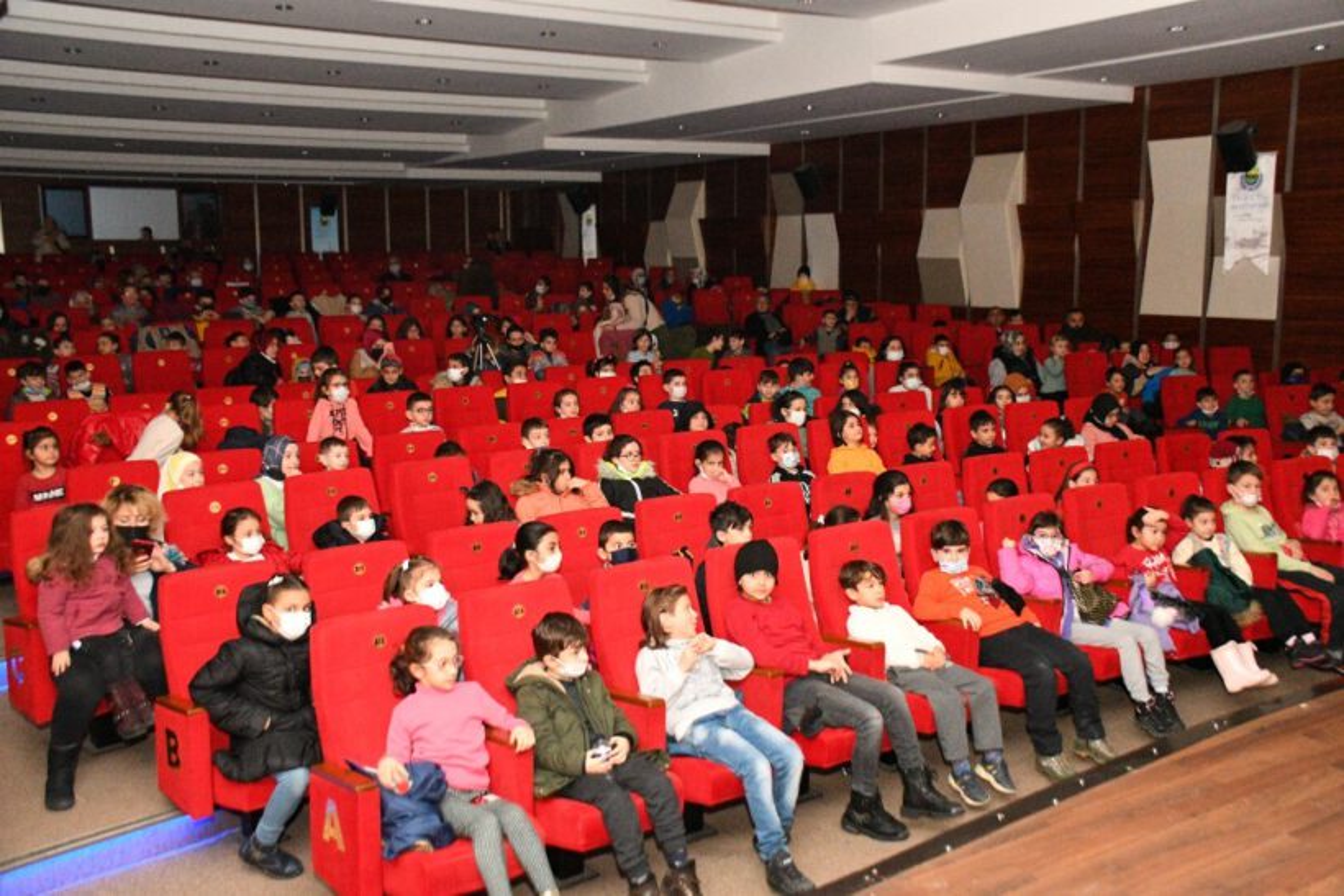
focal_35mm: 34
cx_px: 672
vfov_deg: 38.9
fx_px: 1269
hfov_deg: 55.8
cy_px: 448
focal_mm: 23
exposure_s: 1/160
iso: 10000
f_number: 4
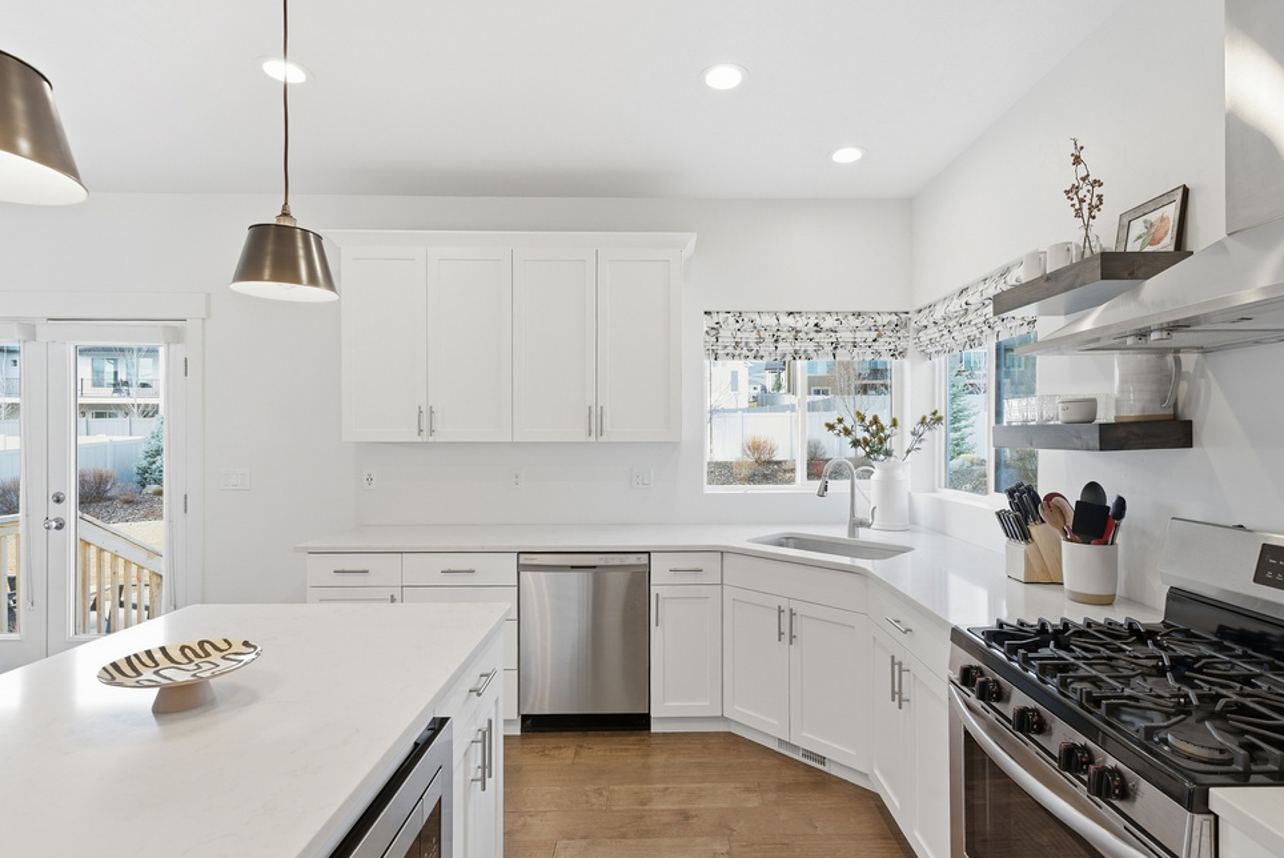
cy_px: 442
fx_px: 607
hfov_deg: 93.2
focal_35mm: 17
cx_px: 667
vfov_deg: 70.5
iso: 100
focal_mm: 16
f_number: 8
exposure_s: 1/13
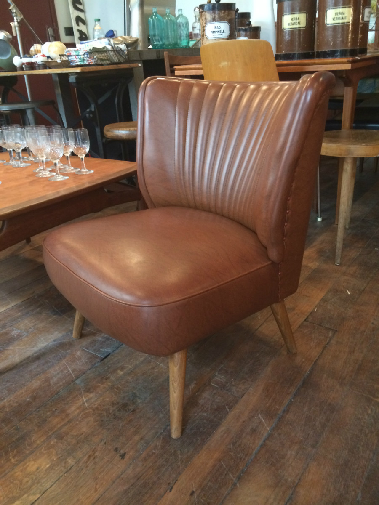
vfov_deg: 60.0
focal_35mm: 30
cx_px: 190
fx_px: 438
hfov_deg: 46.8
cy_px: 252
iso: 320
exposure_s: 1/17
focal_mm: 4.12
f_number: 2.2
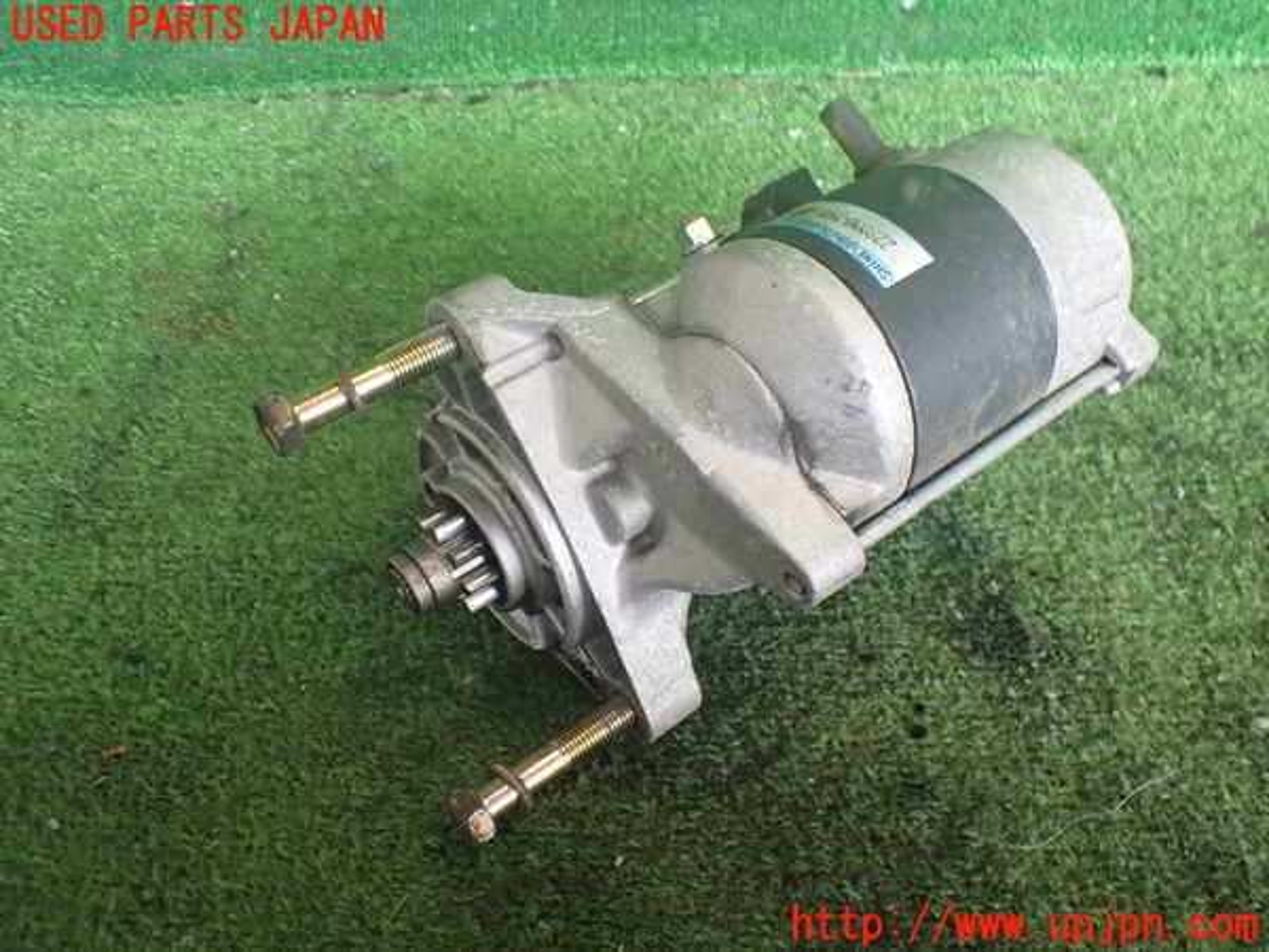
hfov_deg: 60.0
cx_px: 634
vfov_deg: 46.8
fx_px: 1100
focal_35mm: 30
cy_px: 476
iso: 500
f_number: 2.3
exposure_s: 1/125
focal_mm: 5.4
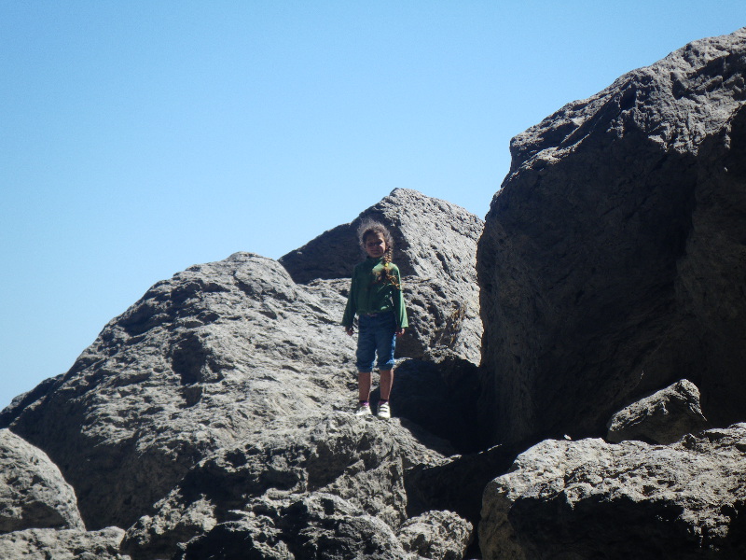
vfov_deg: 10.6
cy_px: 280
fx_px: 3017
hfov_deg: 14.1
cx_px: 373
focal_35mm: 140
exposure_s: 1/250
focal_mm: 25
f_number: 5.5
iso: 64
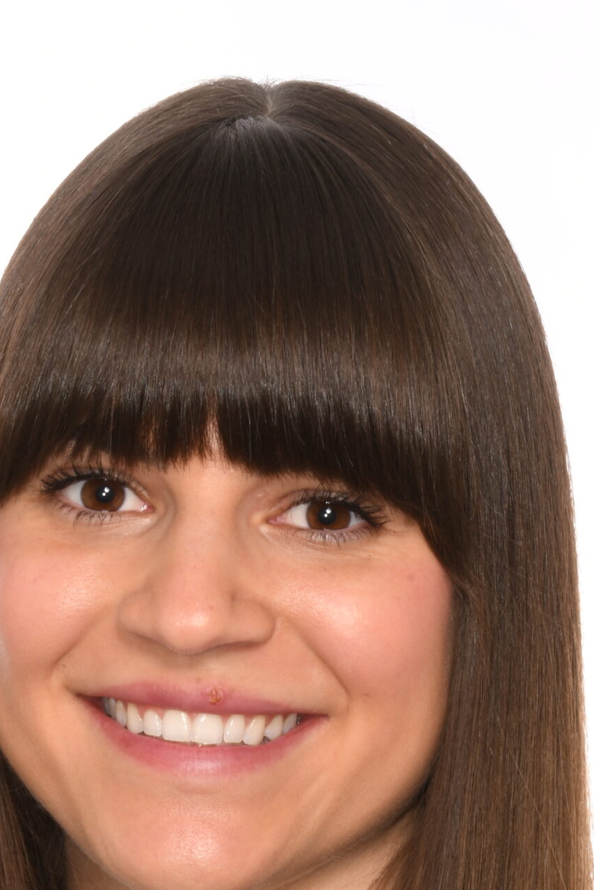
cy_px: 877
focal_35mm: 270
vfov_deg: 7.6
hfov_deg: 5.1
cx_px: 222
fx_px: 6678
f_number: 22
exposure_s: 1/80
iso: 100
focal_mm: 90
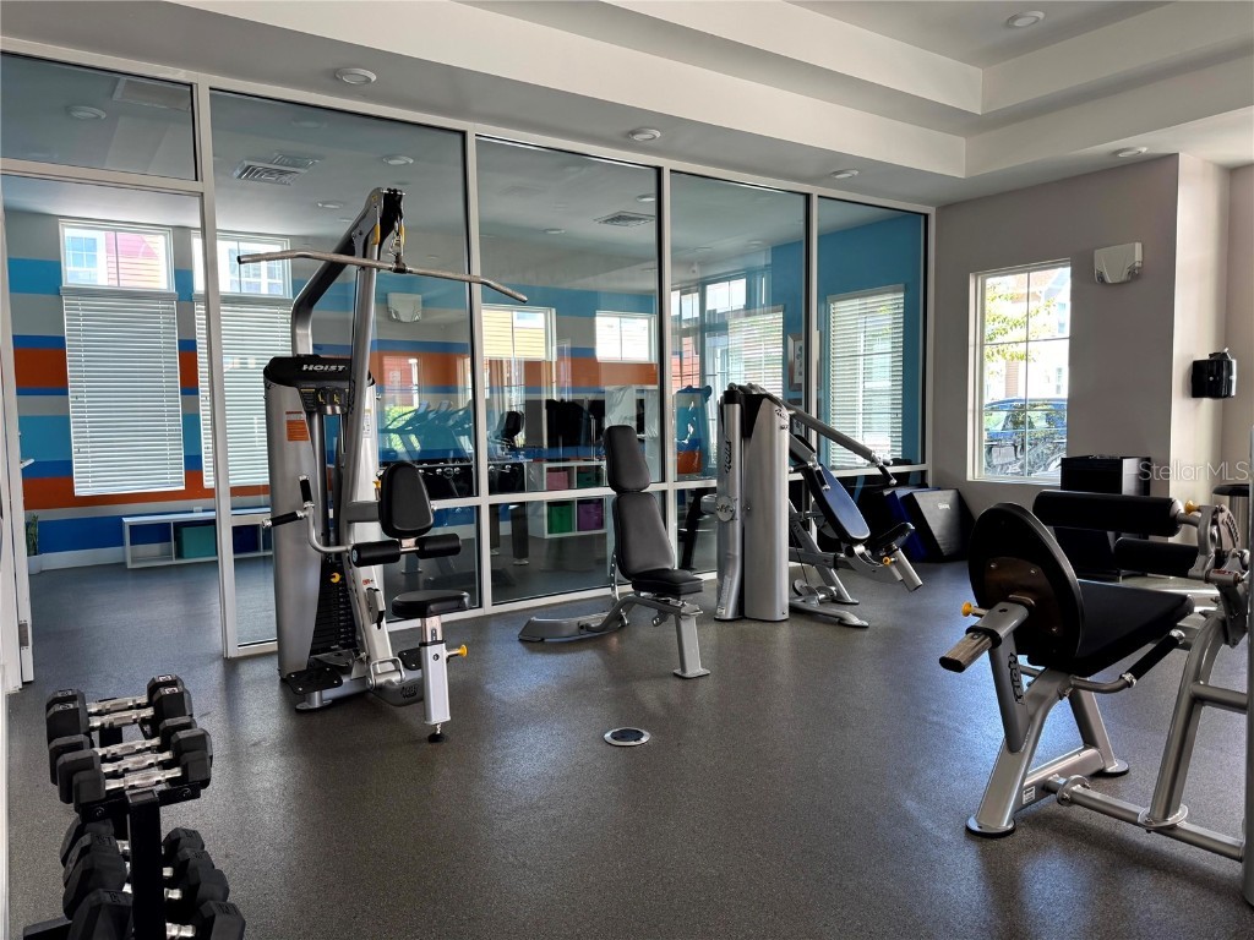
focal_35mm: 24
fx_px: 869
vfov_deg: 56.8
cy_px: 470
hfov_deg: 71.6
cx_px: 627
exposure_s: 1/121
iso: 100
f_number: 1.78
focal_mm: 6.76
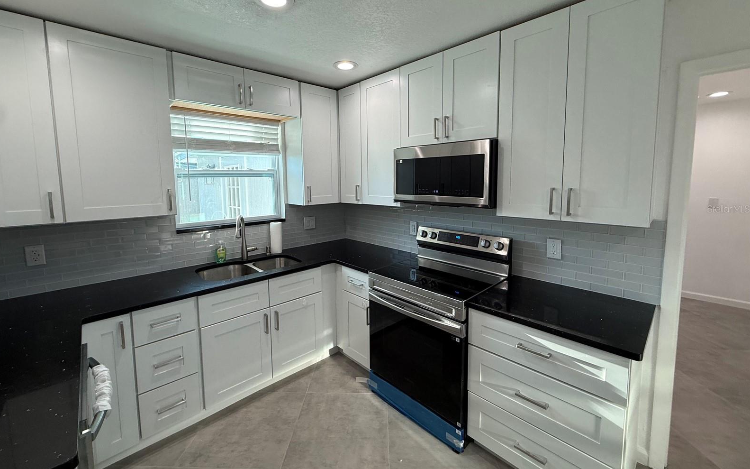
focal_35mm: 15
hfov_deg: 101.5
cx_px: 373
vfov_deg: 74.5
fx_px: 307
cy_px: 209
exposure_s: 1/120
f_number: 2.2
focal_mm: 2.22
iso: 100
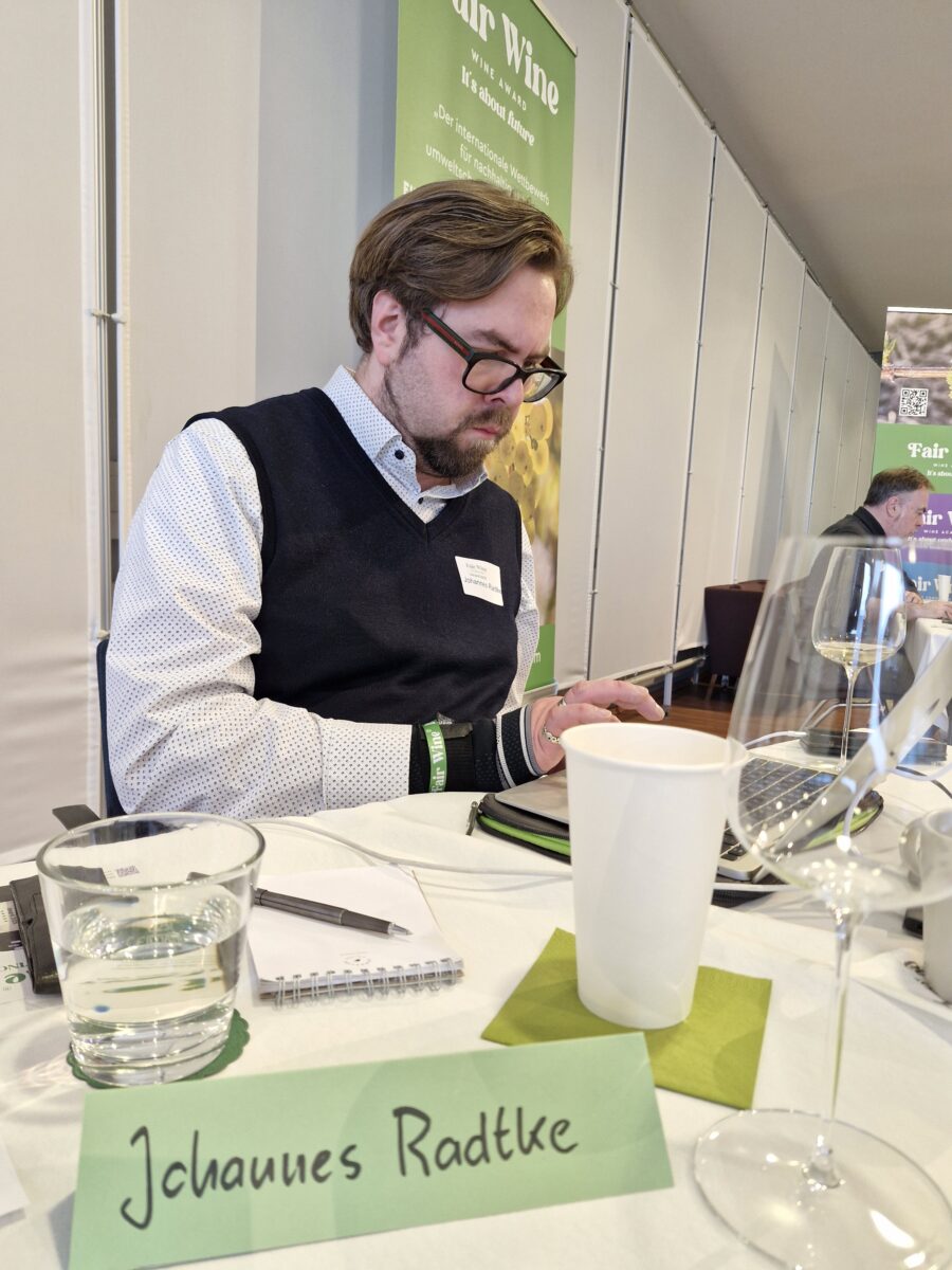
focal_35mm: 23
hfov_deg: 58.9
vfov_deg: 73.9
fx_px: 843
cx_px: 476
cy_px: 635
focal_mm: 5.54
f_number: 1.8
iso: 320
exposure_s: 1/100
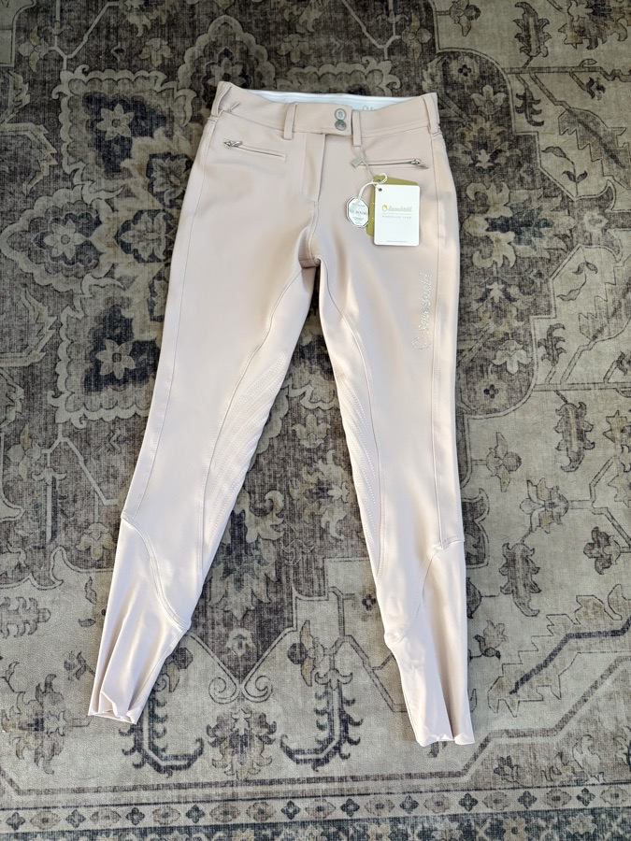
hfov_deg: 53.1
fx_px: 632
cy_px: 420
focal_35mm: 26
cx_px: 316
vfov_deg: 67.3
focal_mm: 5.96
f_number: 1.6
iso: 200
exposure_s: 1/60
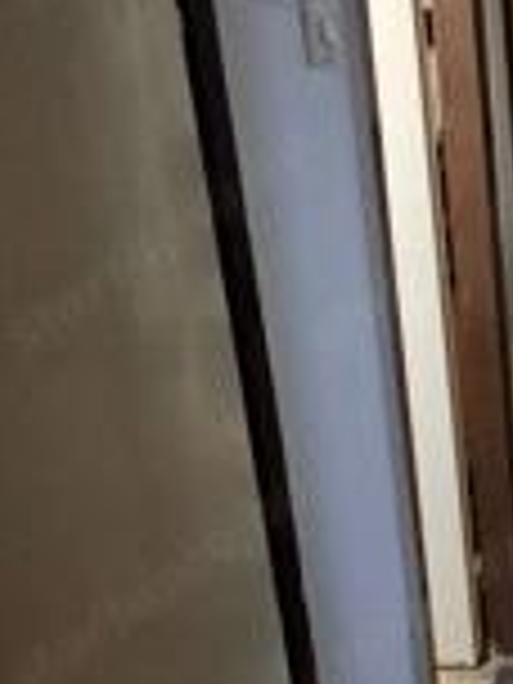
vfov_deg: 44.8
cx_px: 634
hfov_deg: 29.1
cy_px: 315
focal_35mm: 42
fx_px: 830
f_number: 2.2
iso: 320
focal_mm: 1.64
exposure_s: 1/24
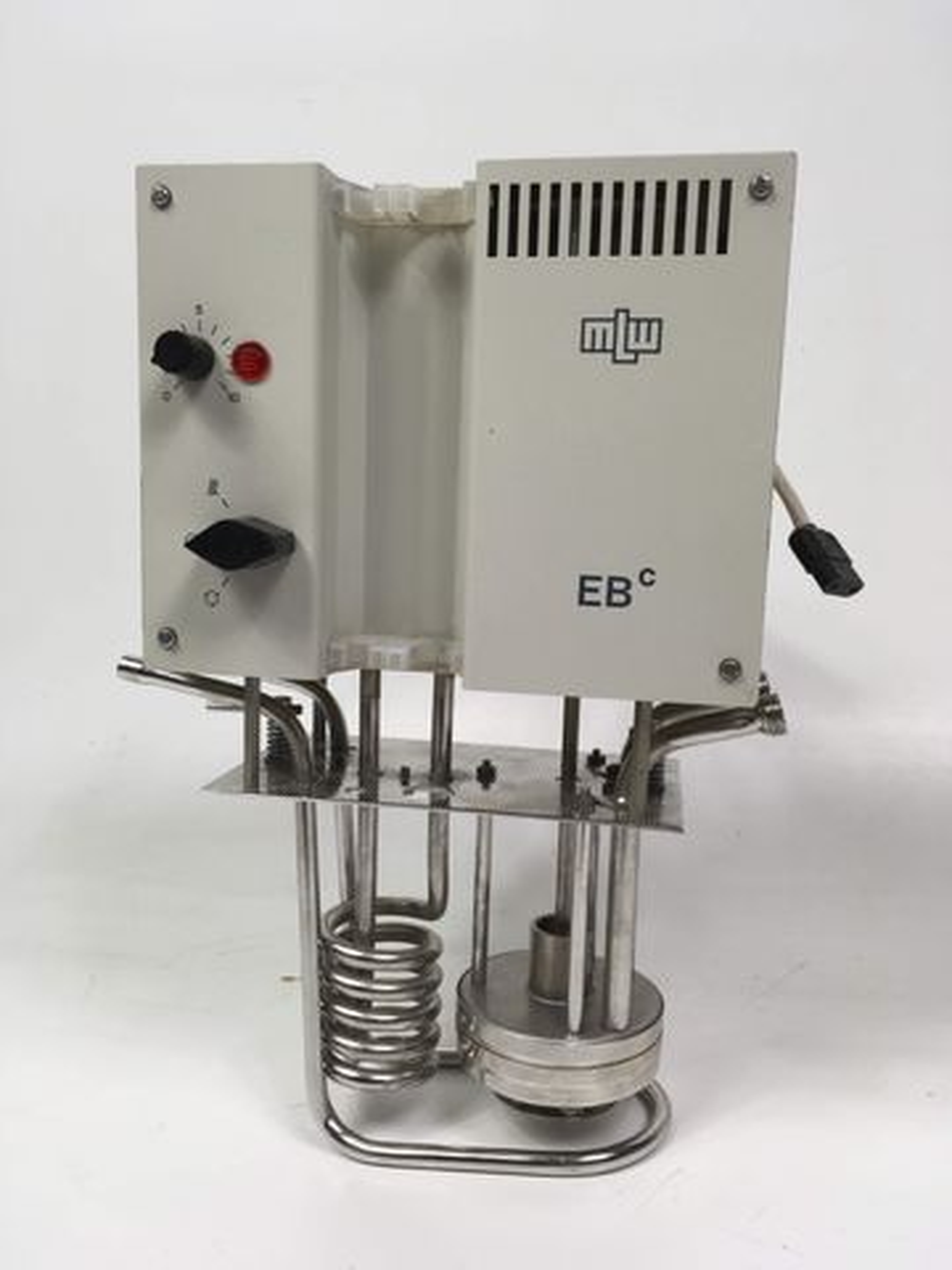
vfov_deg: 61.7
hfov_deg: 48.2
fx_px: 1063
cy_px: 635
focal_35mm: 29
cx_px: 476
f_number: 2.2
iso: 32
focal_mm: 4.15
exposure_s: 1/50
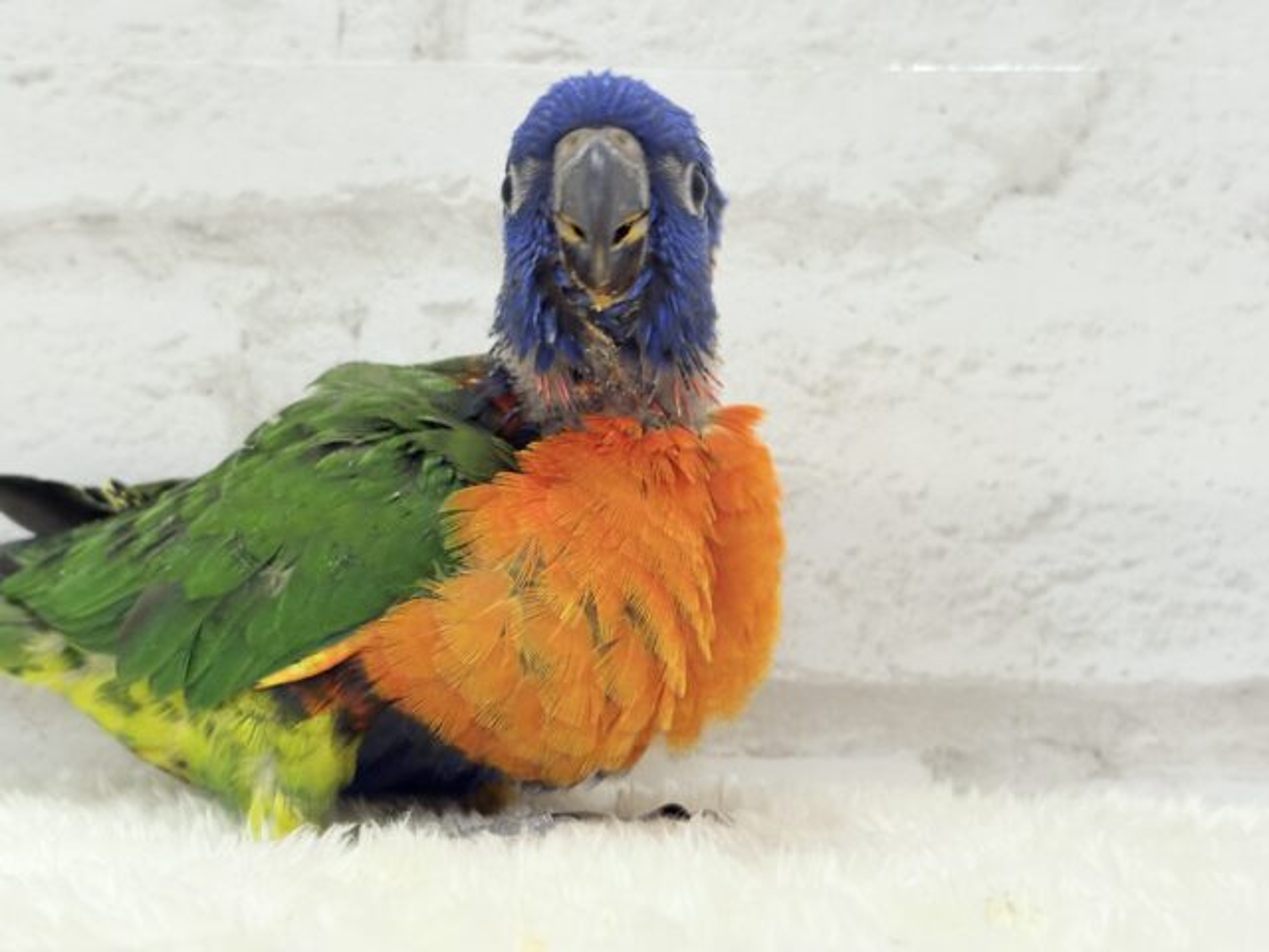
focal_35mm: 52
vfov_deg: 28.0
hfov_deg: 36.8
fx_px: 1906
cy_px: 476
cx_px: 634
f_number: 1.6
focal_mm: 5.96
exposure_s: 1/100
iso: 125
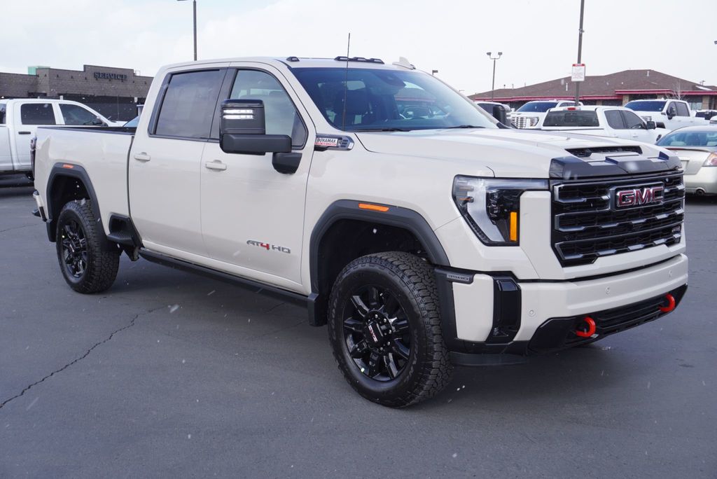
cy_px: 240
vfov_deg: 33.1
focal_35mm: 40
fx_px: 807
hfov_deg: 47.9
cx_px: 358
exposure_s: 1/160
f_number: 7.1
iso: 100
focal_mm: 27
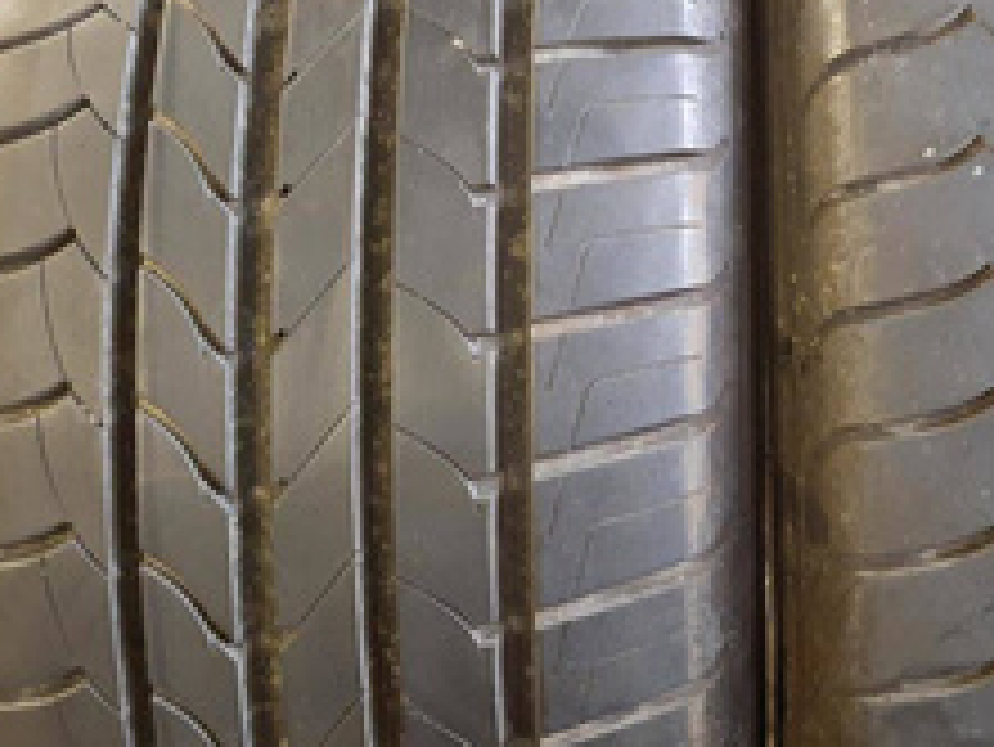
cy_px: 277
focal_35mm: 38
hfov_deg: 47.0
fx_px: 1092
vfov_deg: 37.5
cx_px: 756
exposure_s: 1/25
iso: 640
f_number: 1.8
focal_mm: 5.23
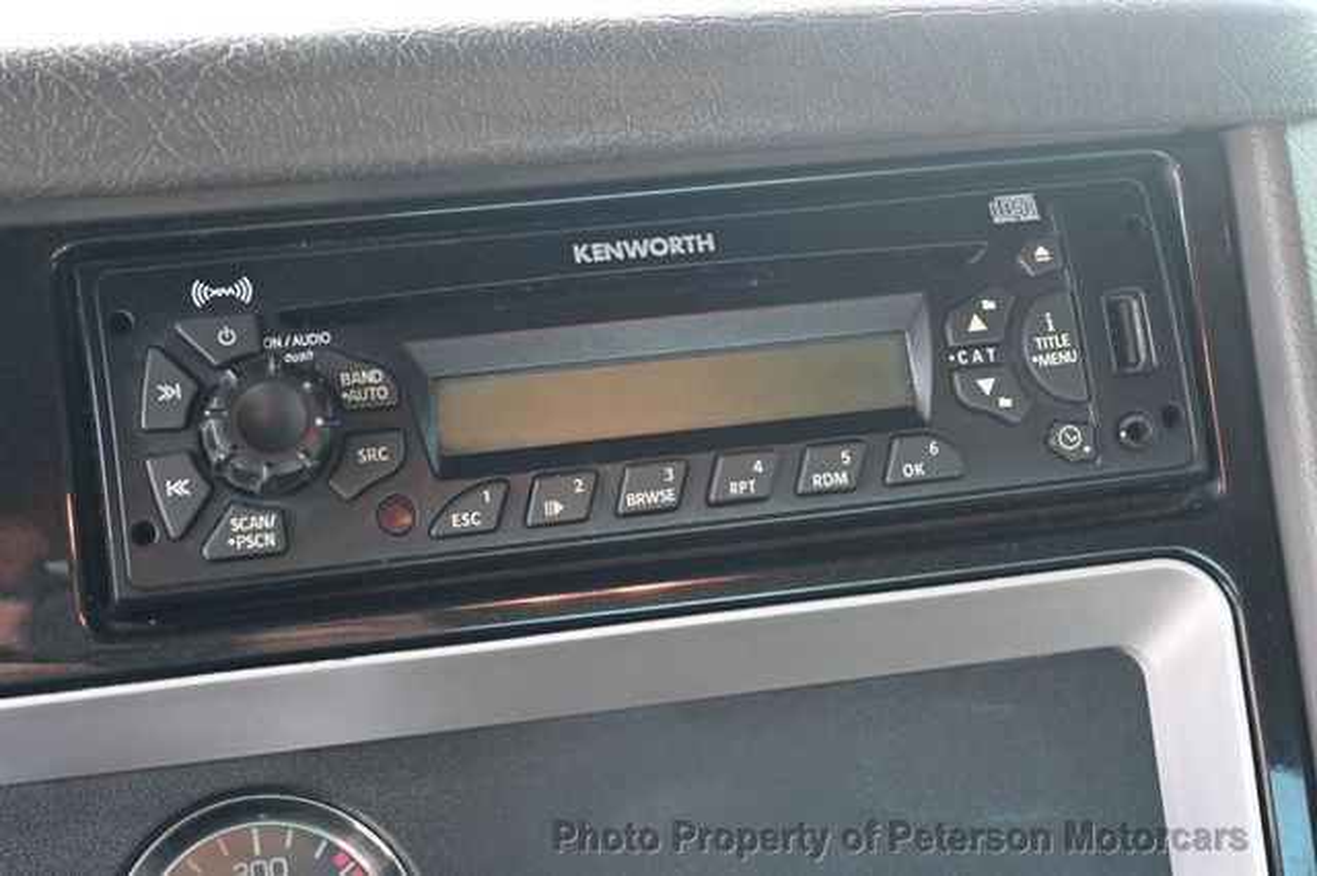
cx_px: 658
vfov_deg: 21.5
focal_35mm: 63
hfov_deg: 31.9
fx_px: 2303
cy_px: 438
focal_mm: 42
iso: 2000
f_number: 5.6
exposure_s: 1/60
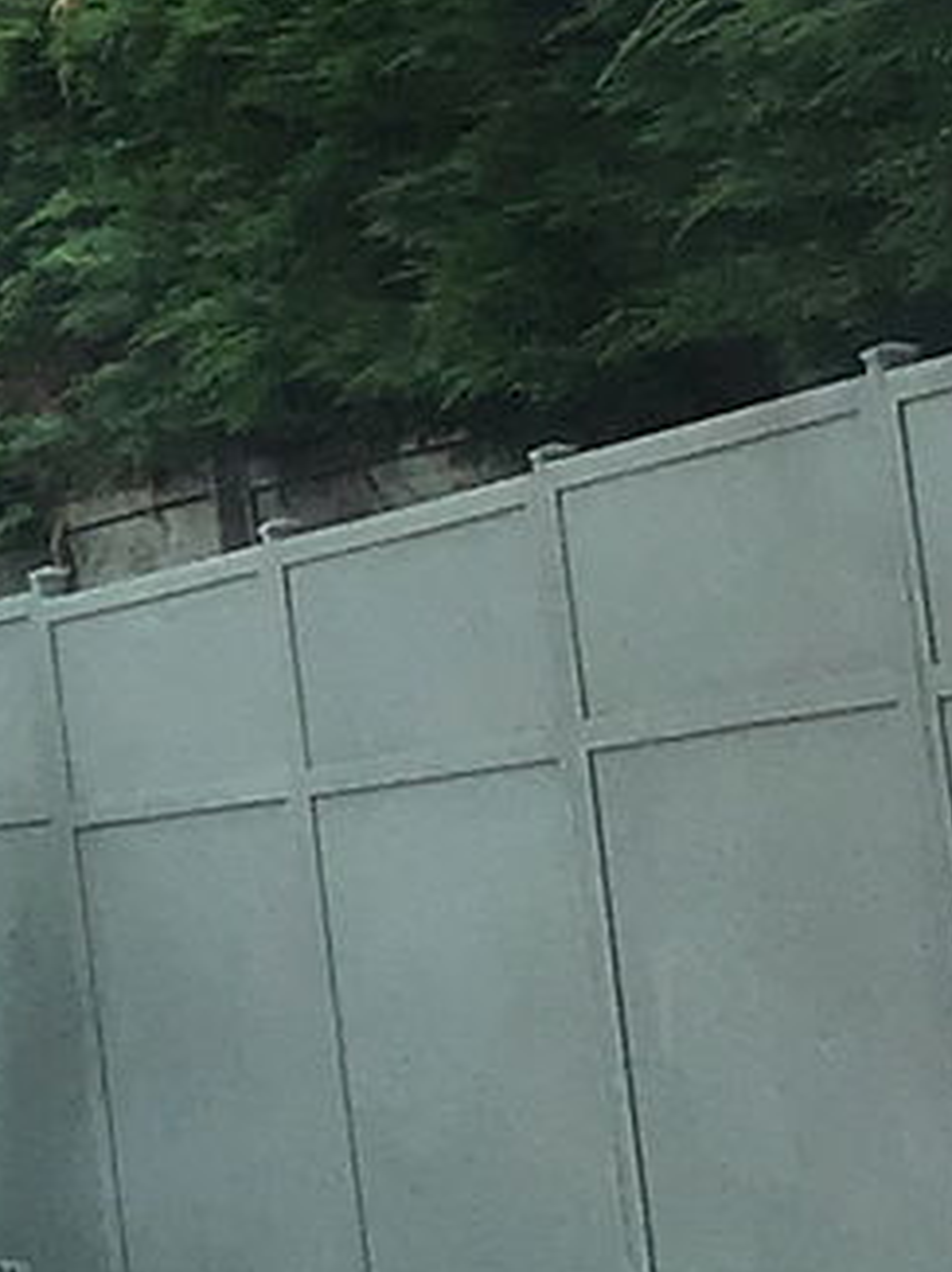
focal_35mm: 203
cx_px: -1151
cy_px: -76
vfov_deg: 9.7
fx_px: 7454
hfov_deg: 7.0
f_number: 2.4
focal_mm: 3.3
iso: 25
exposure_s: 1/473
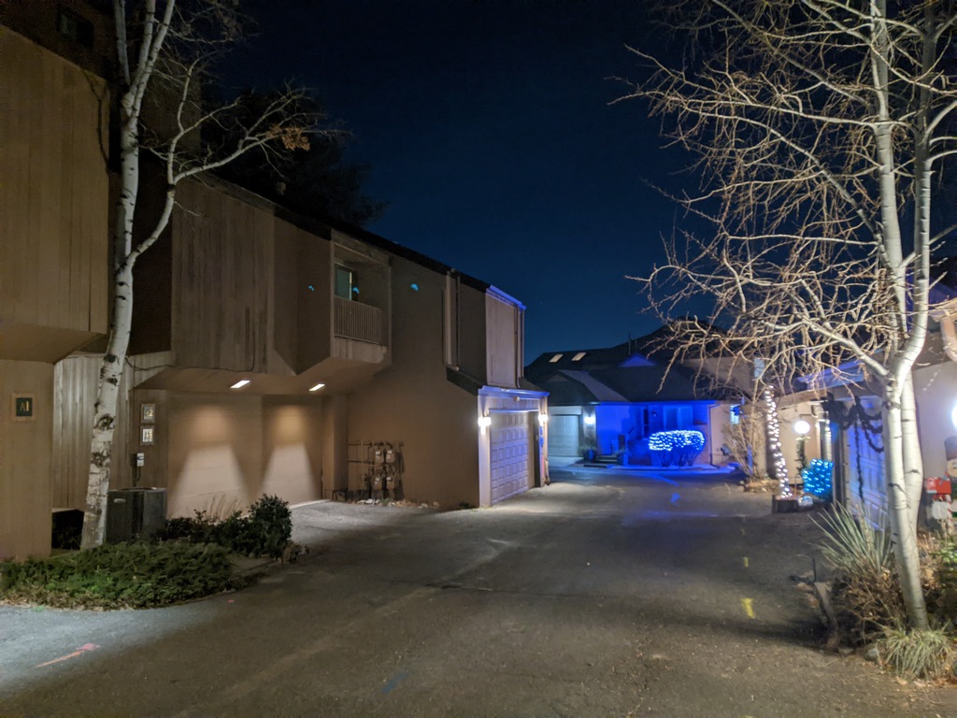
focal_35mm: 27
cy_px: 359
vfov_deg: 51.4
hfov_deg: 65.3
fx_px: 746
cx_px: 478
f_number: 1.8
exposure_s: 1/5.46
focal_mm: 4.44
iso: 196
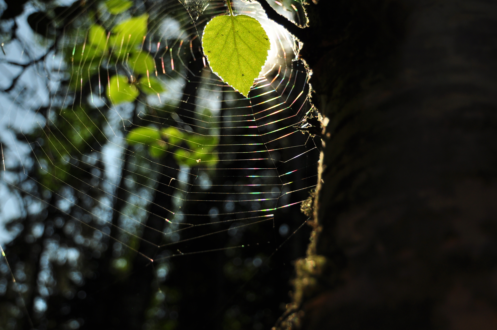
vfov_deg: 27.4
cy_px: 132
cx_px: 205
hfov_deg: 40.3
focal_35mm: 49
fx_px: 676
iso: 200
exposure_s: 1/3000
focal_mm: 26
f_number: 4.2
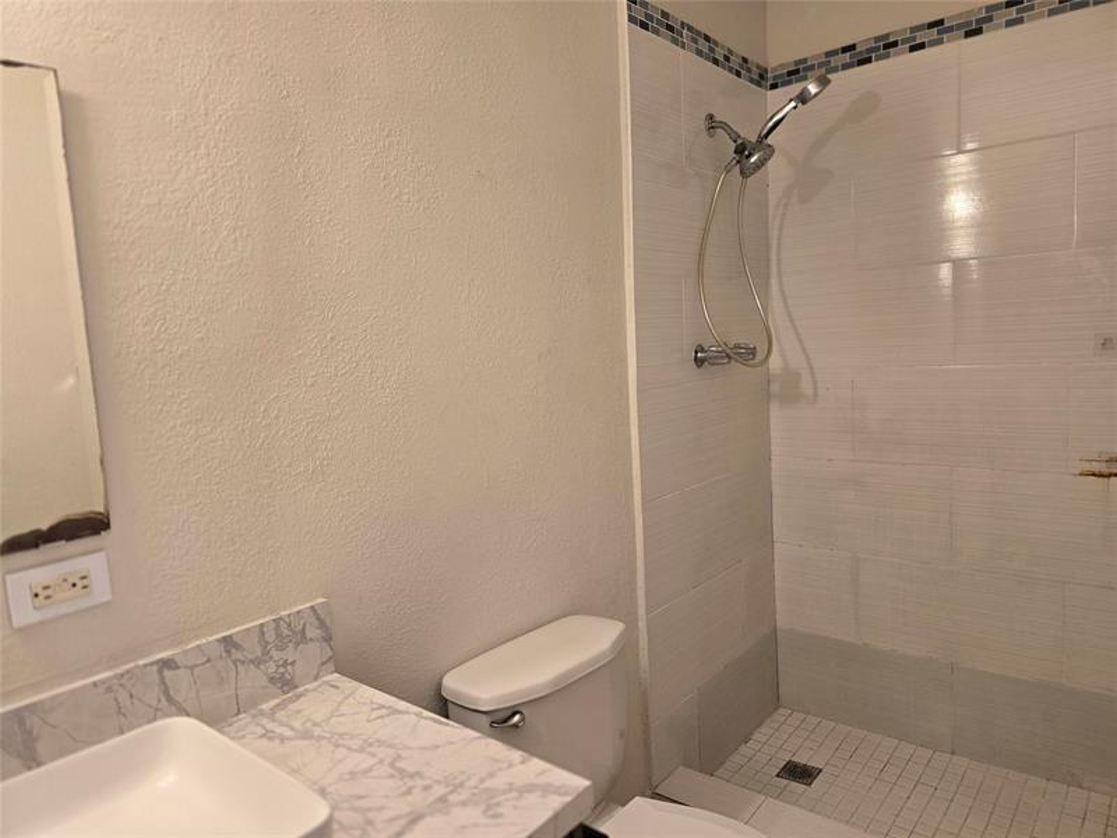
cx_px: 558
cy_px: 419
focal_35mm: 23
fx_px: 742
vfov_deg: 58.9
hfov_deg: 73.9
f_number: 1.7
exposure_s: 1/120
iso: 160
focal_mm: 6.3
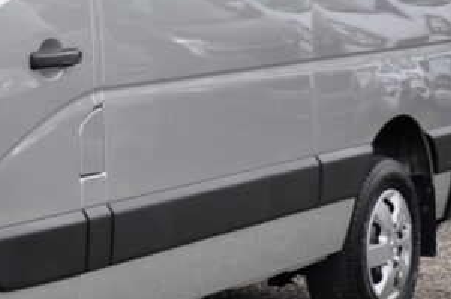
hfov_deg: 12.8
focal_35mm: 153
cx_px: -219
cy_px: 70
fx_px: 1915
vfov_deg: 8.9
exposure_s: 1/200
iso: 500
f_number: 7.1
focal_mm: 30
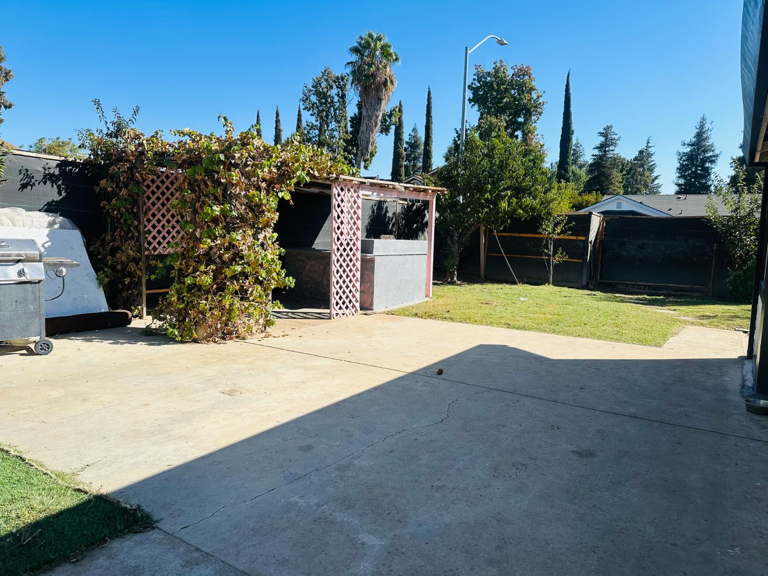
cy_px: 288
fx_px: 532
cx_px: 384
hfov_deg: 71.6
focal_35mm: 24
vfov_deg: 56.8
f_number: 1.78
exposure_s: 1/3597
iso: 80
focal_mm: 6.86
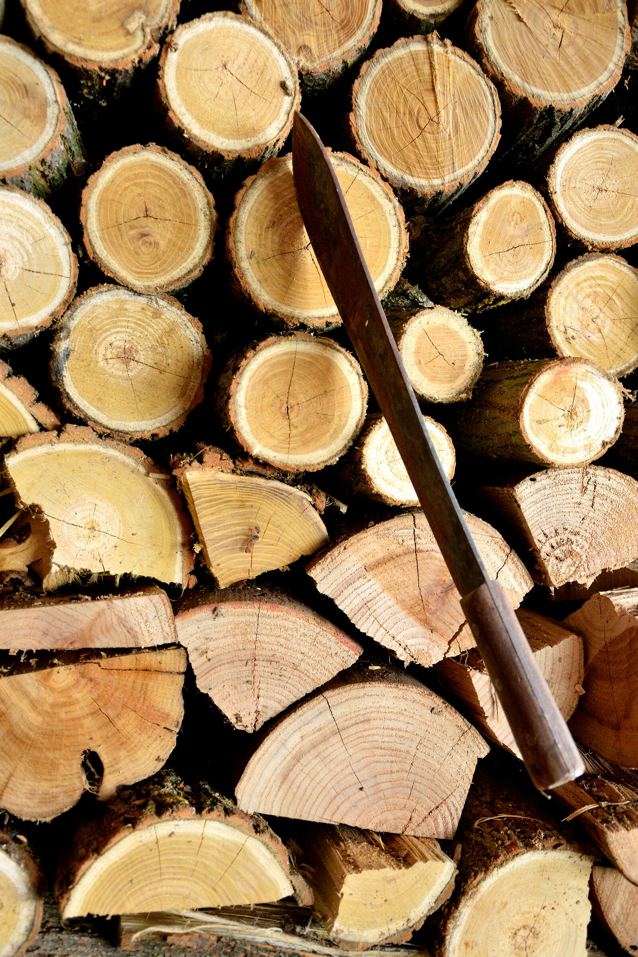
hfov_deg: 36.9
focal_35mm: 36
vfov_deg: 53.1
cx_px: 319
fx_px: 957
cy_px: 478
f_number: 3.8
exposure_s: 1/100
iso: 400
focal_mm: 24
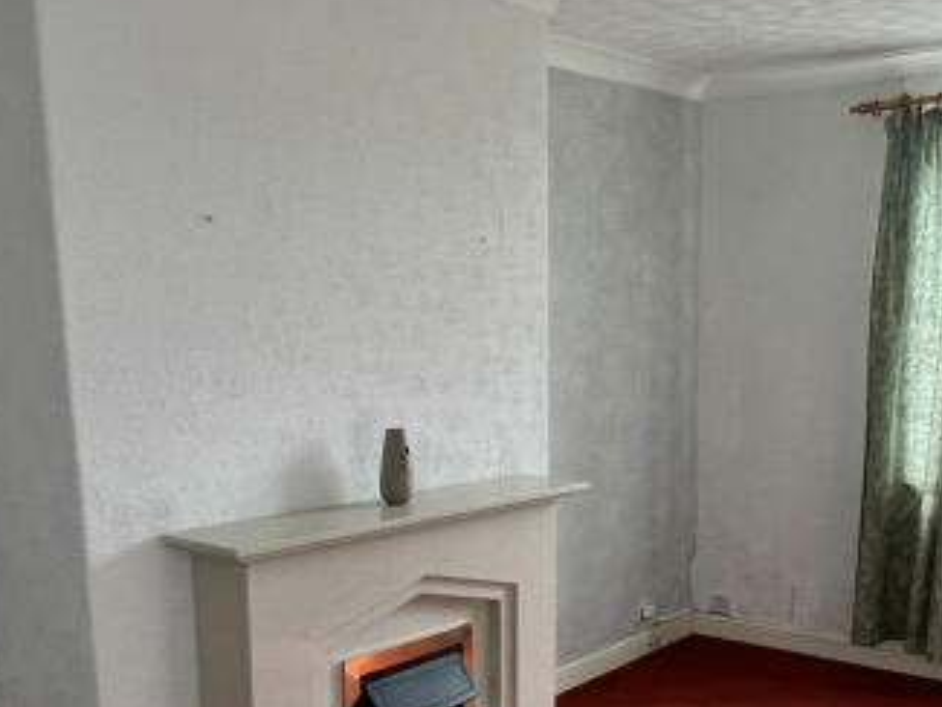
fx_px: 1116
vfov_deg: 34.2
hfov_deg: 45.5
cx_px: 559
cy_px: 556
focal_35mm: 41
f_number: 1.8
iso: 160
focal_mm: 1.57
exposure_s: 1/99
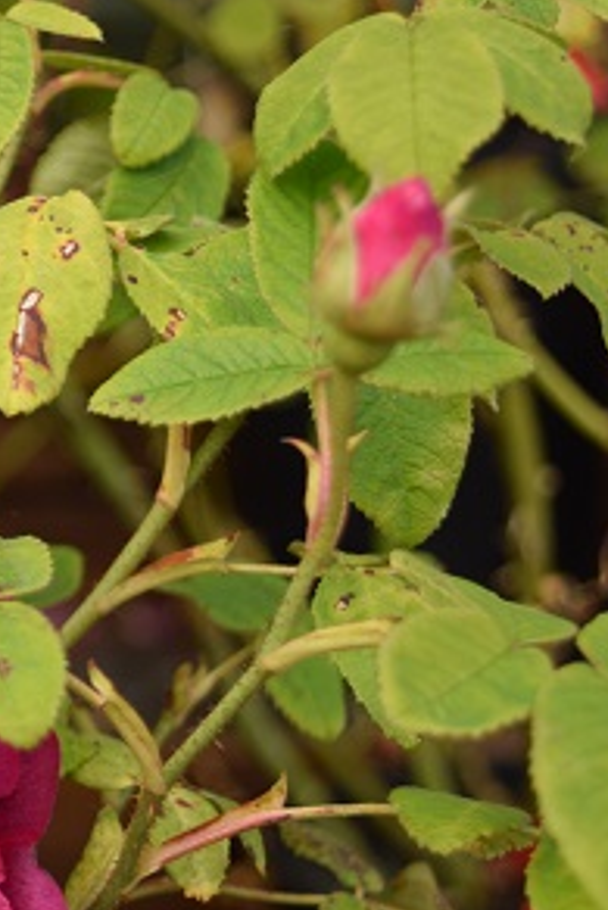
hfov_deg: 11.0
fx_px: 3036
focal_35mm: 120
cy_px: 447
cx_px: -321
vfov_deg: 17.1
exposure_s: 1/160
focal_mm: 36
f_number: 5.6
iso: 200
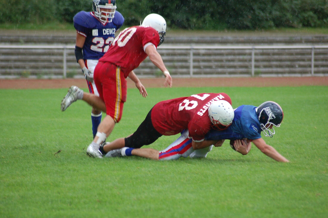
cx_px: 164
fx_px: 3001
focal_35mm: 330
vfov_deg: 4.1
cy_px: 109
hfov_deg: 6.3
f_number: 5.3
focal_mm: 220
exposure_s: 1/200
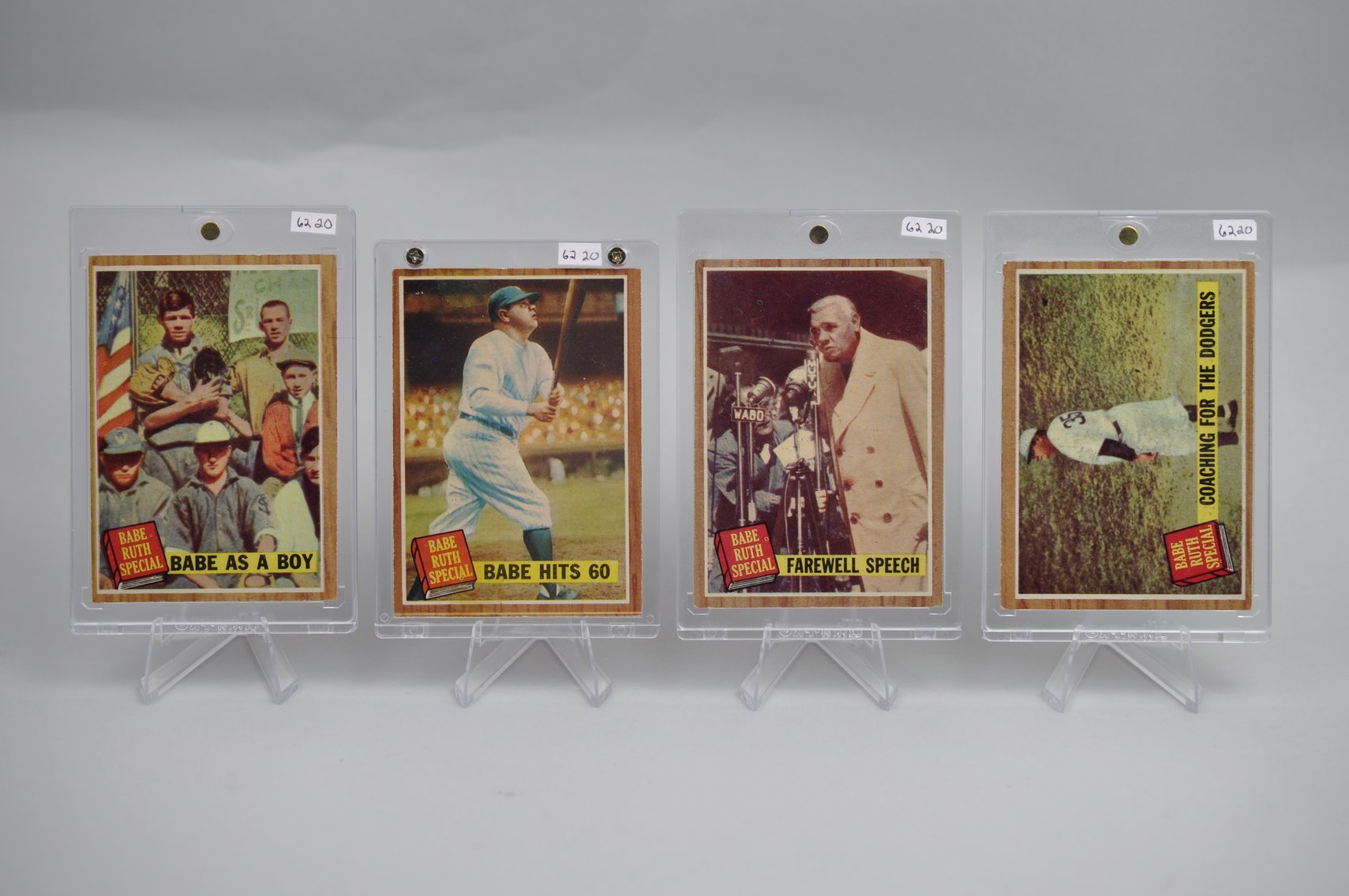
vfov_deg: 22.6
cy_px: 448
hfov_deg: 33.4
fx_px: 2246
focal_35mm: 60
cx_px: 674
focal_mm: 40
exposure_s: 1/80
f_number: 4.5
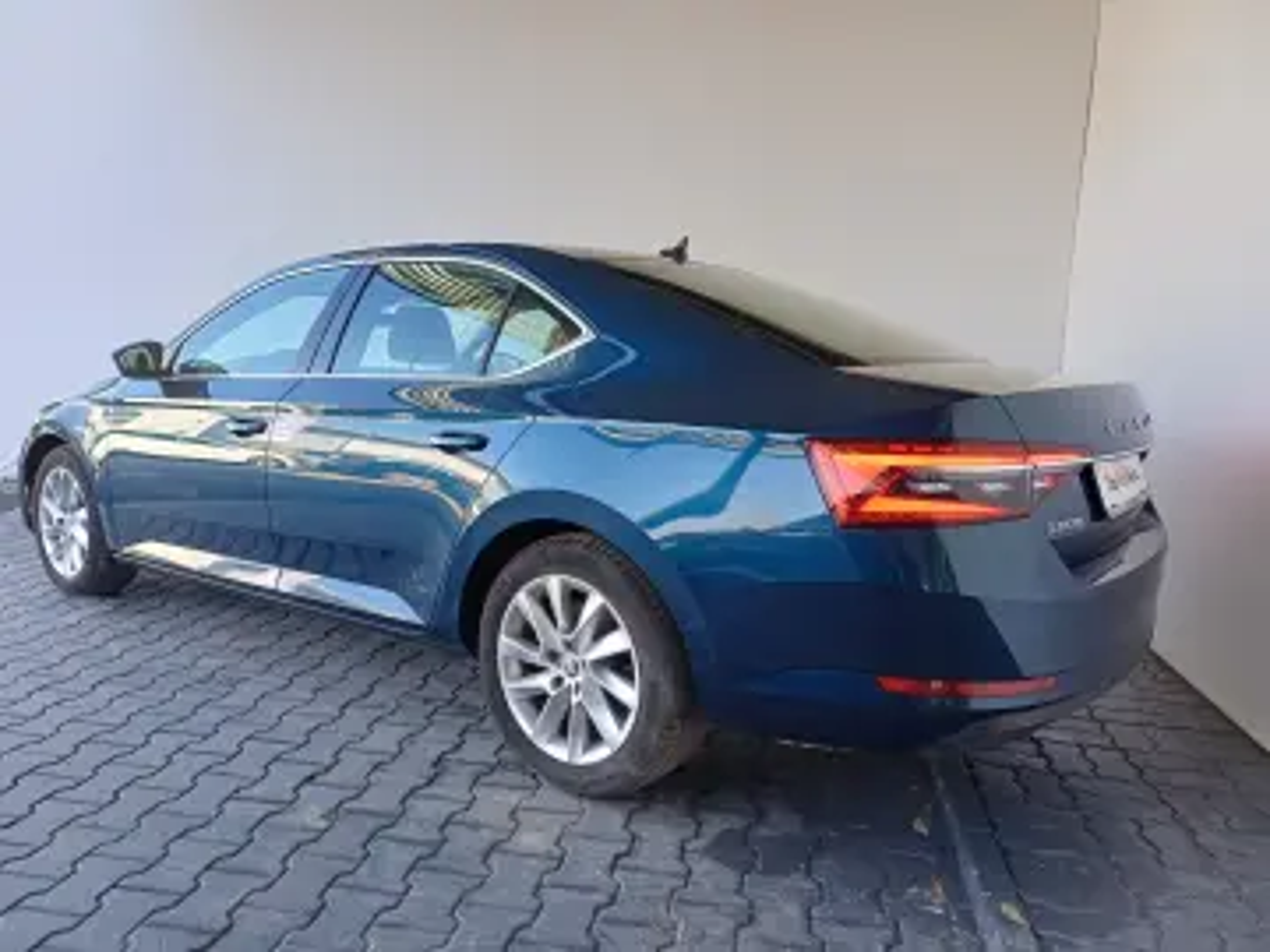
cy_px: 476
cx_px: 635
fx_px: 917
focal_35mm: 25
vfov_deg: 54.9
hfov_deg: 69.4
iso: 64
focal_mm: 4.65
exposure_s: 1/100
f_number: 1.8
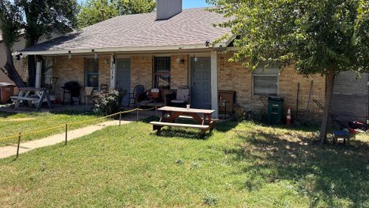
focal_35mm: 29
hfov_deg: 66.0
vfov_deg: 39.8
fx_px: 284
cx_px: 184
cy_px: 72
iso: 50
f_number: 1.5
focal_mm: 5.7
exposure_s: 1/1972
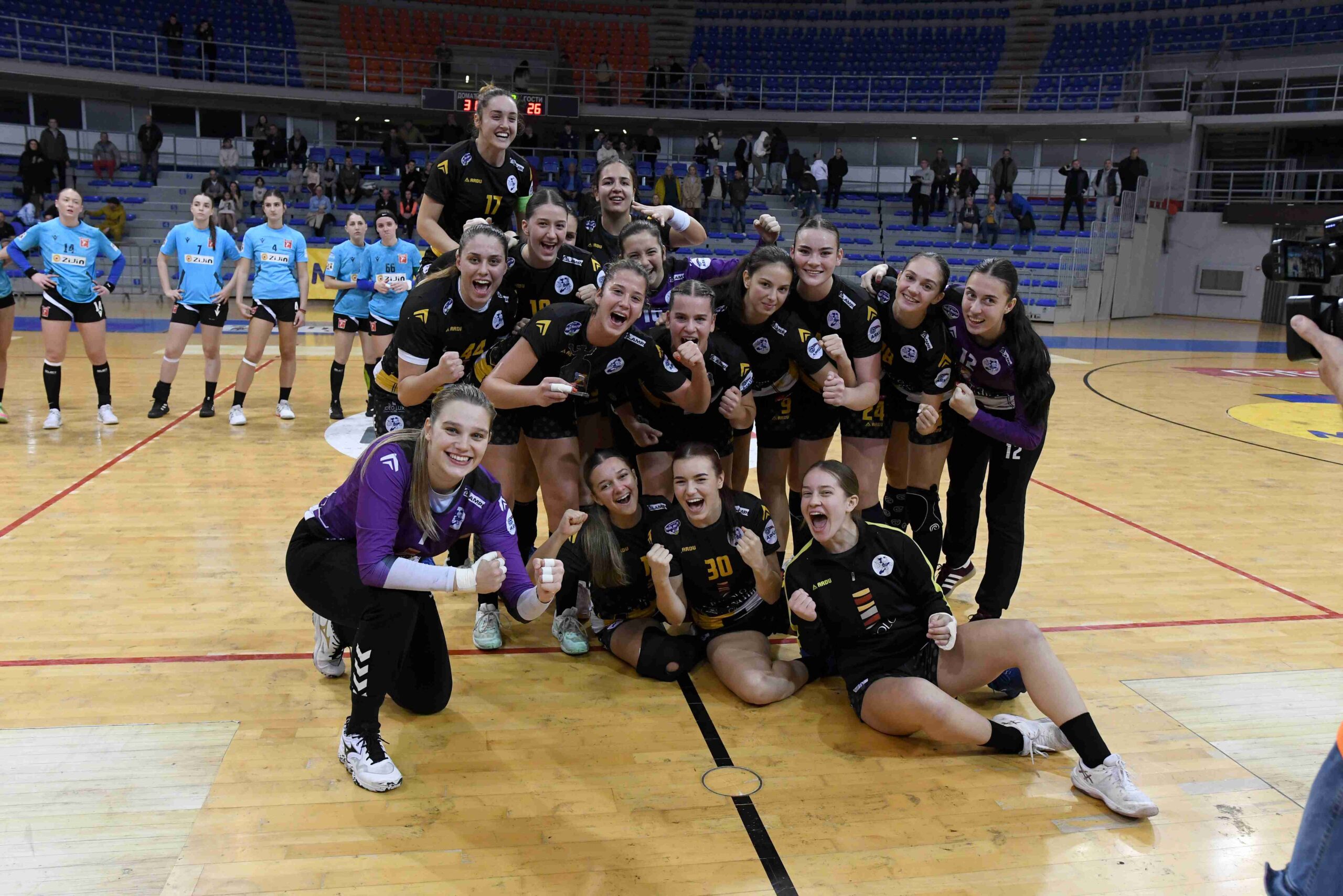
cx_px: 672
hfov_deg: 67.4
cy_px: 448
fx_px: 1007
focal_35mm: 27
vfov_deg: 47.9
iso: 2500
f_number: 4
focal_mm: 18
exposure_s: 1/640
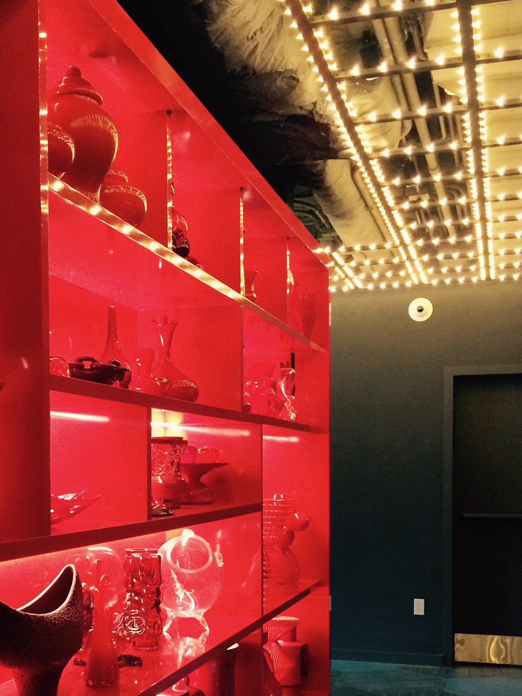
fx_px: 985
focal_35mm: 49
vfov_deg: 38.3
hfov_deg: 29.5
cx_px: 171
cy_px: 481
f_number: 2.2
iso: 250
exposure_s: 1/30
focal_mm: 4.15
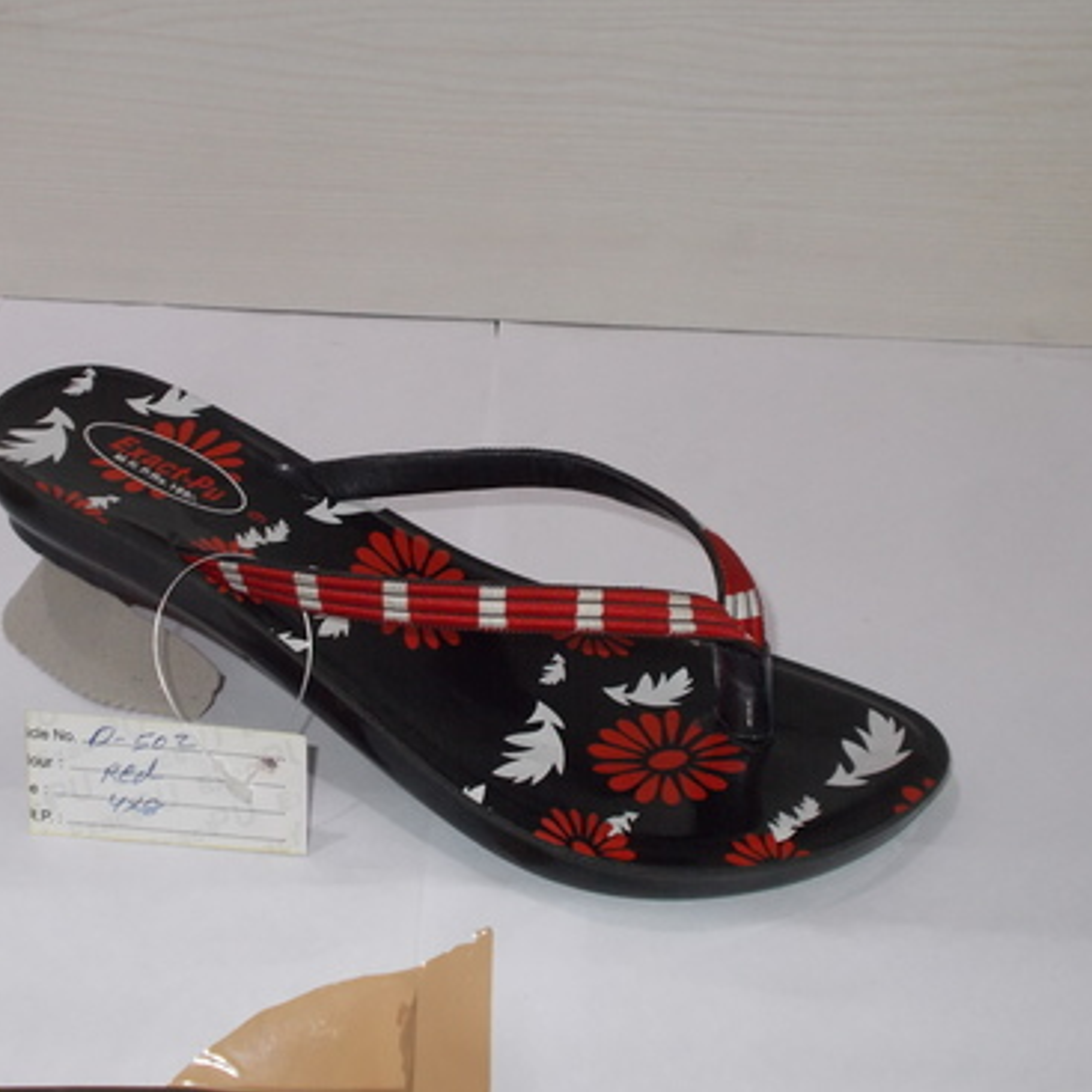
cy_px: 543
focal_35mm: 47
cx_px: 434
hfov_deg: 35.9
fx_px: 1677
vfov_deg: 36.1
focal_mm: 6.9
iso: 200
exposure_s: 1/30
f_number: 3.9
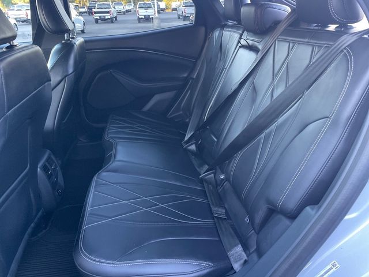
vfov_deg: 53.1
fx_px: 277
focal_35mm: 26
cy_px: 138
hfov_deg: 67.3
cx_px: 184
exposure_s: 1/60
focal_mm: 4.2
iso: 250
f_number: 1.6
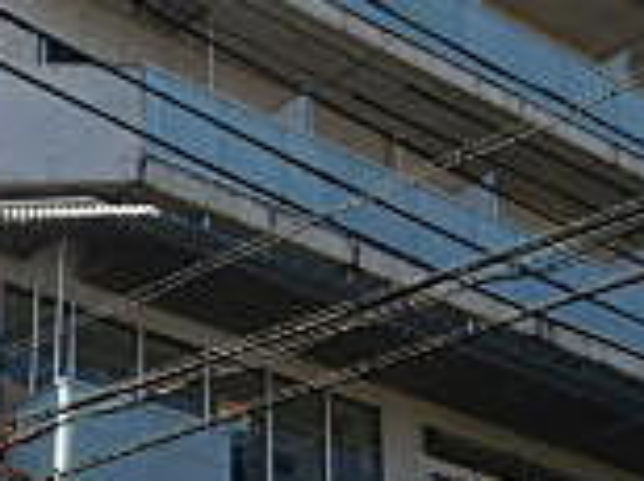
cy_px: 234
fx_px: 1858
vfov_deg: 14.8
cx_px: 213
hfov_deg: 19.6
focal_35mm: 100
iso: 125
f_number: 4.1
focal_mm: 4.3
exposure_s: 1/800
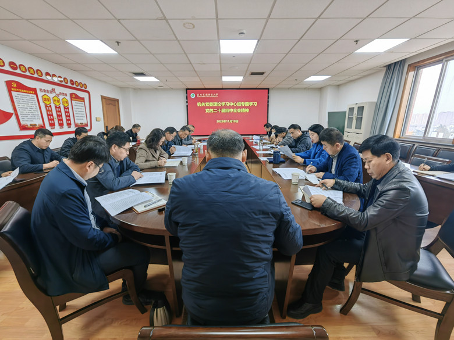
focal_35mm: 13
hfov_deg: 106.2
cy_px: 170
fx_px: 170
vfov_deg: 89.9
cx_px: 227
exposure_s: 1/33.3
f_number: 2.2
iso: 80
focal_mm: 1.76
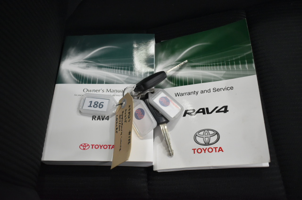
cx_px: 151
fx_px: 276
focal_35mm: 33
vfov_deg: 39.8
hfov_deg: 57.3
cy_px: 100
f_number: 3.8
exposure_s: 1/60
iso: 1400
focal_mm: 22
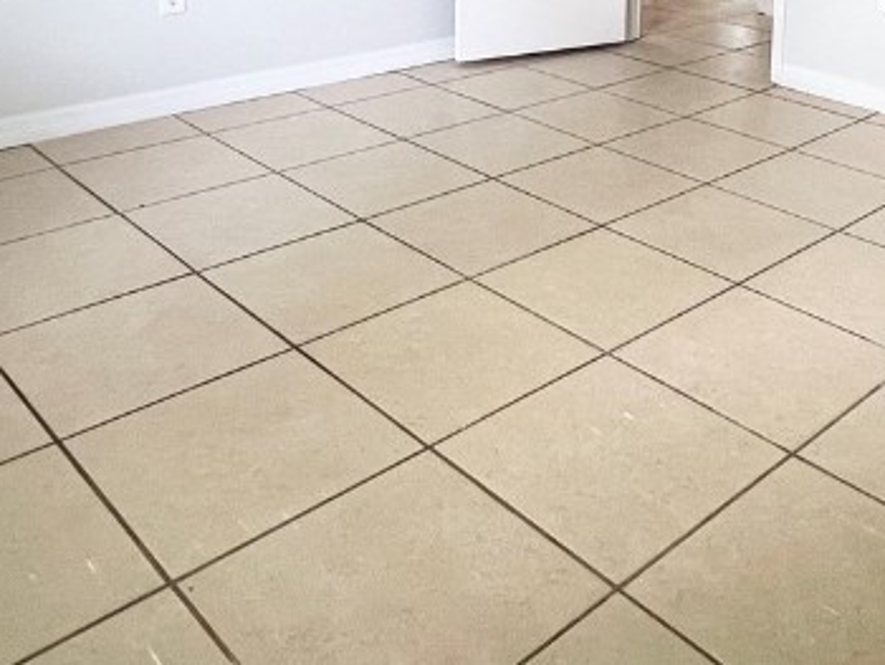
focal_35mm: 38
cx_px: 609
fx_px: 972
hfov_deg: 47.9
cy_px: -99
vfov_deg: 32.4
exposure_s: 1/60
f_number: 1.8
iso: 160
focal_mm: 1.57
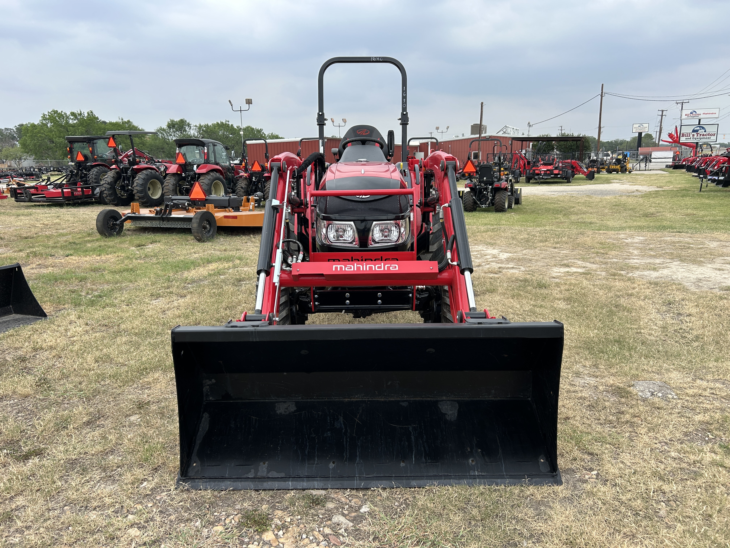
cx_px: 365
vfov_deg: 53.1
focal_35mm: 26
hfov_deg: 67.3
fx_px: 548
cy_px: 274
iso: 50
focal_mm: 5.7
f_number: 1.5
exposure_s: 1/1252
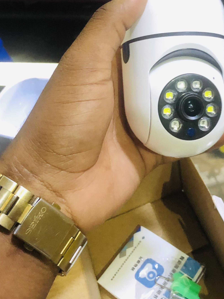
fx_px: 457
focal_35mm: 53
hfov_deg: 27.2
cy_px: 59
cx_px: 166
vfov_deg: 35.0
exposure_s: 1/13
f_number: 1.8
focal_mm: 4
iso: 100
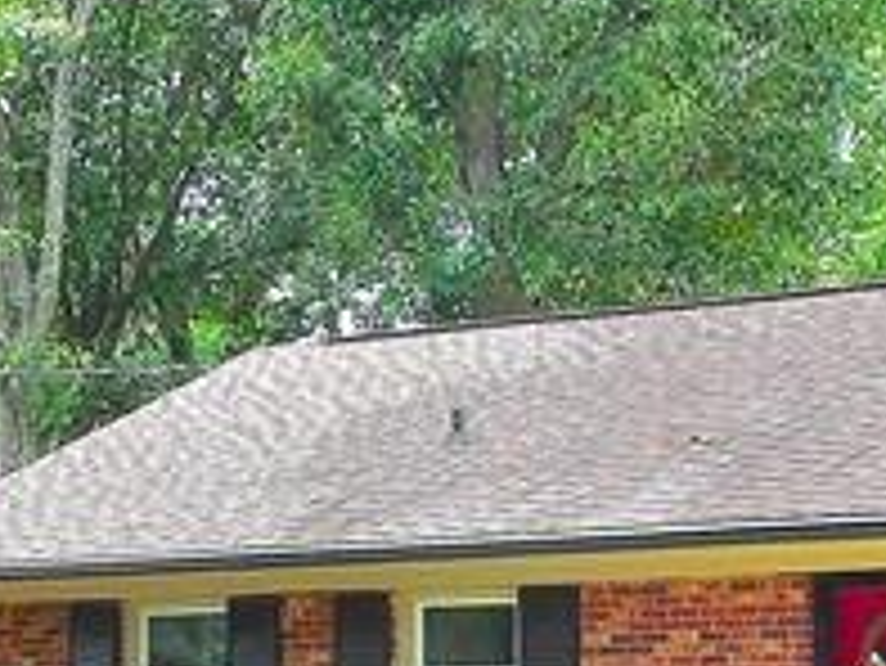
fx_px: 3329
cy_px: 508
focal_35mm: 130
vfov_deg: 11.4
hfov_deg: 15.1
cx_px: 526
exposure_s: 1/200
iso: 125
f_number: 3.3
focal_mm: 4.5
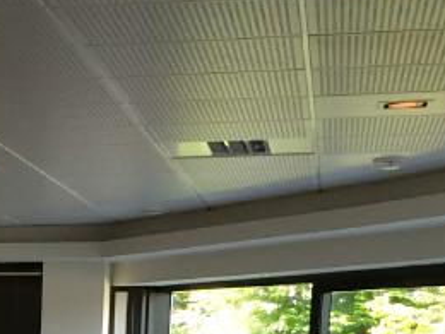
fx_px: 1838
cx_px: -296
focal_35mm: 143
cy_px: 611
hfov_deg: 12.8
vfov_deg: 9.8
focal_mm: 4.15
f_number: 2.2
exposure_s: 1/33
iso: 32
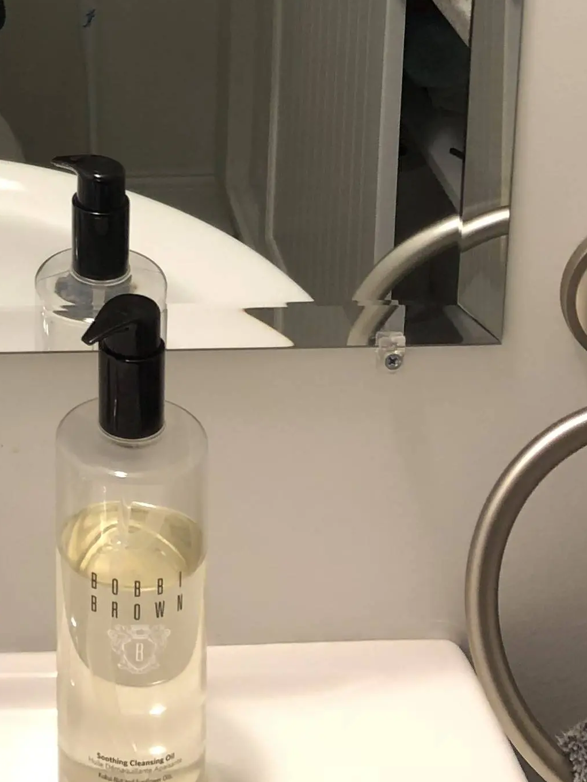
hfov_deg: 17.2
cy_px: -282
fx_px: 1877
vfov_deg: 21.0
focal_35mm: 83
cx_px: -49
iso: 40
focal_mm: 4
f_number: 1.8
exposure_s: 1/15
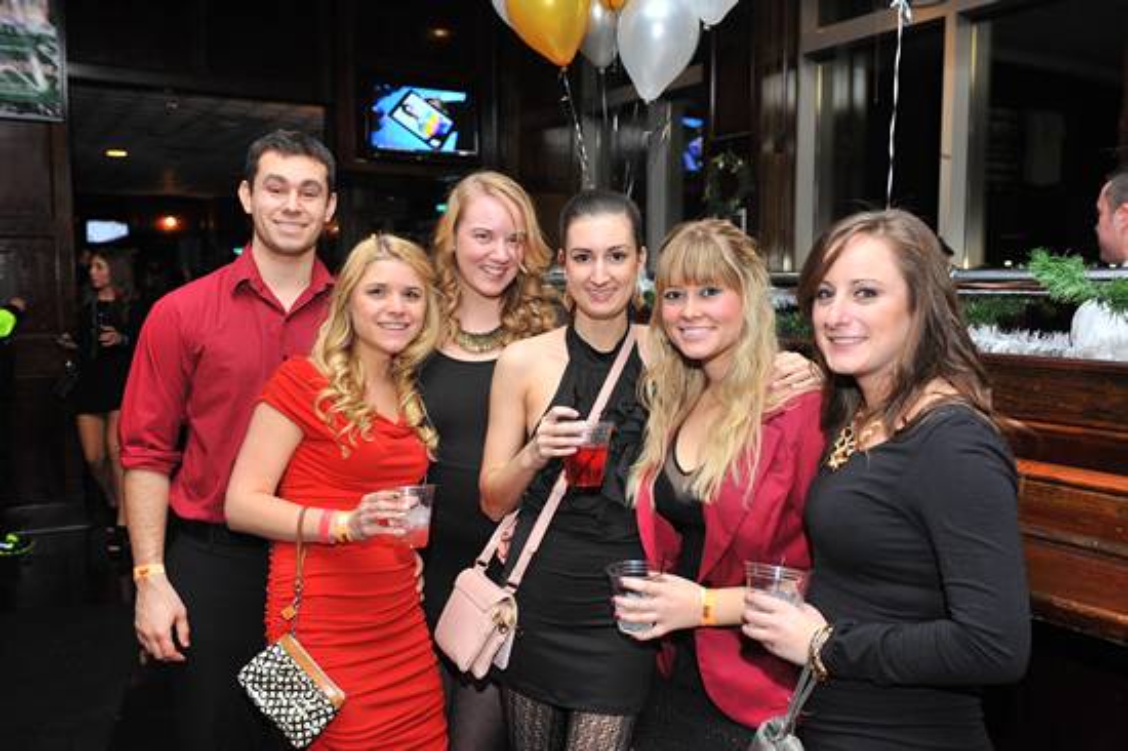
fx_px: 1002
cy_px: 376
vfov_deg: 41.1
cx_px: 564
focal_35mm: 32
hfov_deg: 58.7
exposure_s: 1/100
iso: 1000
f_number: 5
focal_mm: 32
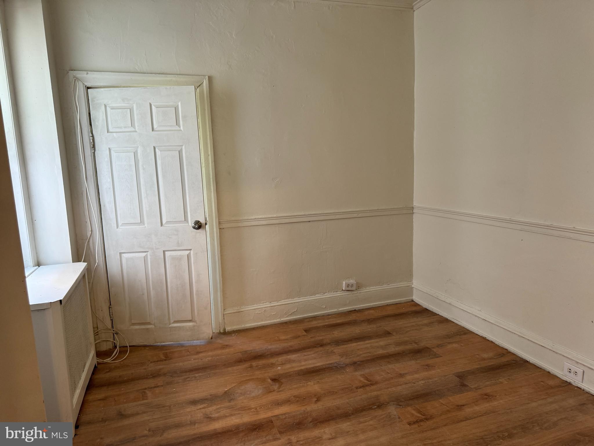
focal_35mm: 24
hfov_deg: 71.6
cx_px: 297
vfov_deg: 56.8
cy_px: 223
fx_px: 412
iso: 160
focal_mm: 6.76
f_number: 1.78
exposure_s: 1/60
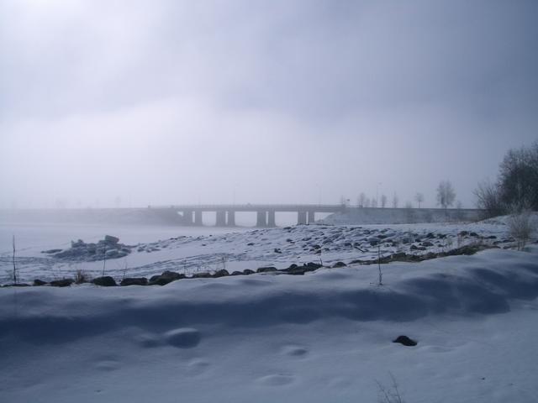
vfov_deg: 40.7
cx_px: 269
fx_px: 544
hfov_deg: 52.6
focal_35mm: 35
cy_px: 202
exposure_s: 1/2000
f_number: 4.3
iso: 50
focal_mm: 5.8
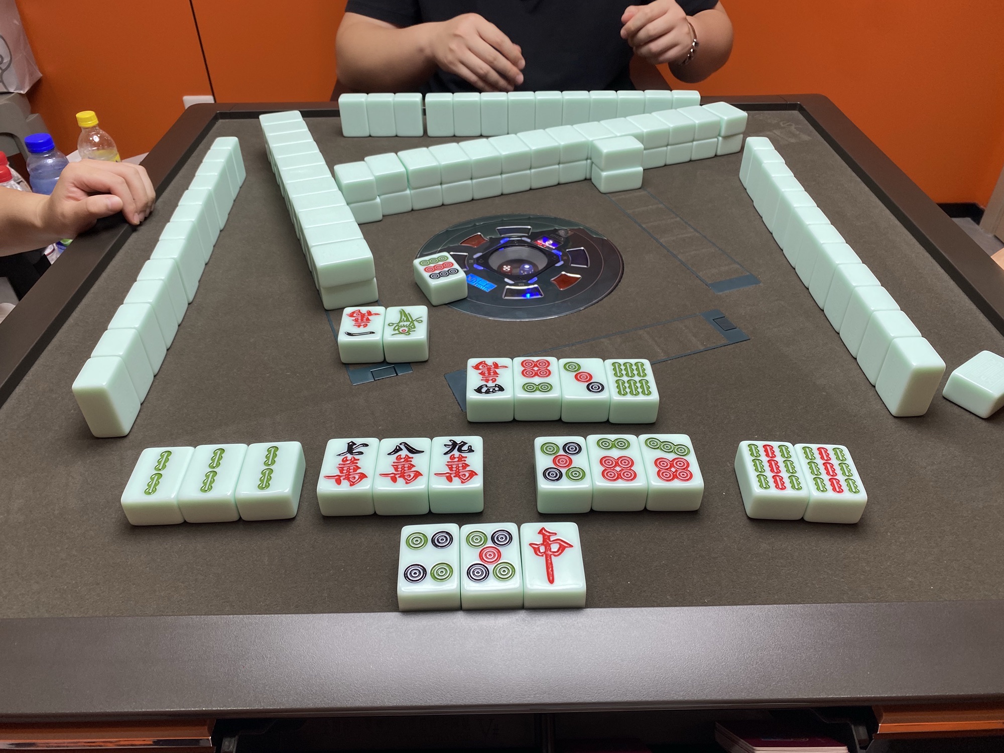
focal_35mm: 26
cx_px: 502
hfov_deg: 67.3
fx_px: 754
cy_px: 376
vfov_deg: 53.1
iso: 80
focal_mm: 4.25
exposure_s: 1/120
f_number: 1.8
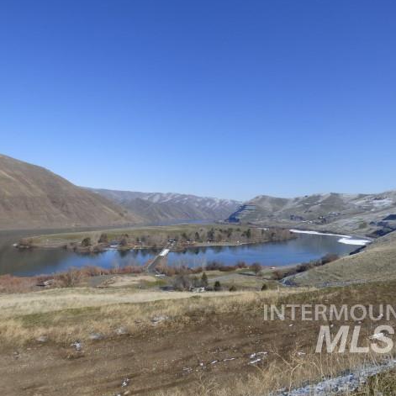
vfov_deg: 65.0
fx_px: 311
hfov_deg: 65.0
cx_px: 188
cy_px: 198
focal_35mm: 24
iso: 100
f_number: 3.2
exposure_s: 1/1600
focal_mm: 3.58
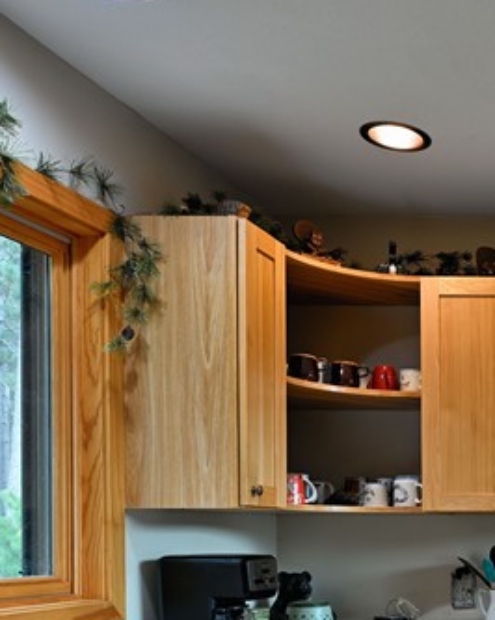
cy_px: 536
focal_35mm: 49
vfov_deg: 36.2
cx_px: 742
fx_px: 898
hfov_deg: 24.2
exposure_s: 1/15
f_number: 5.6
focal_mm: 16
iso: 200
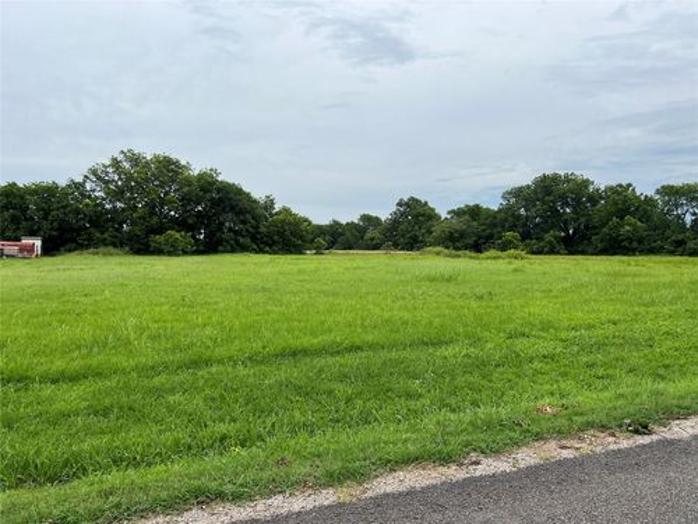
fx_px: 524
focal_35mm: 26
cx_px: 349
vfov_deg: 53.1
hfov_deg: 67.3
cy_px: 262
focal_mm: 5.7
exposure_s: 1/4274
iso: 50
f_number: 1.5
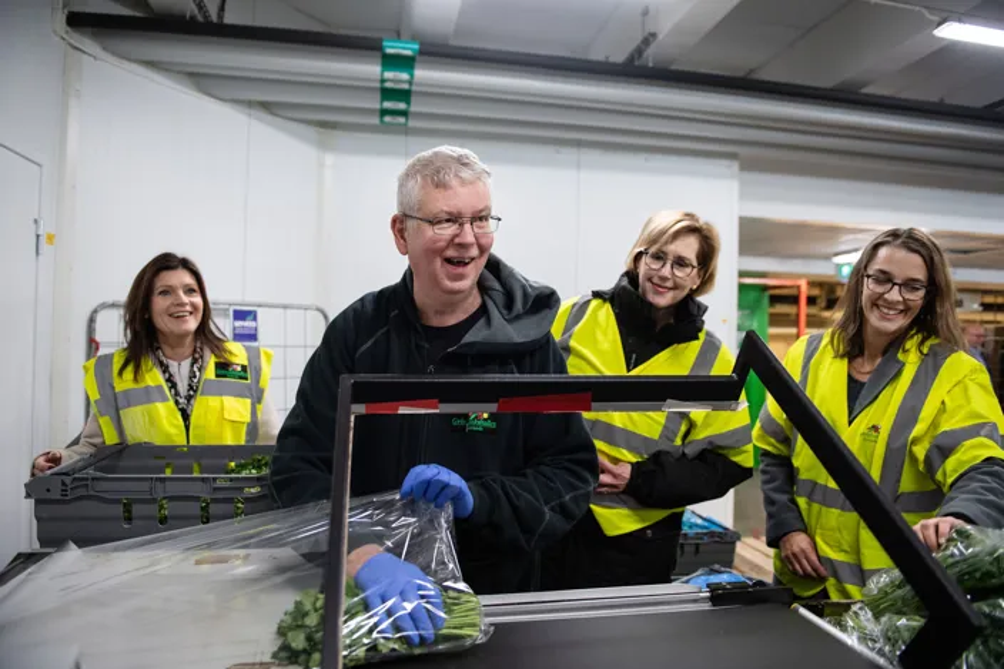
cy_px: 334
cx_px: 502
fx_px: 669
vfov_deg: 53.1
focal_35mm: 24
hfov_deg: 73.8
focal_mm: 24
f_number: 2.8
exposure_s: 1/400
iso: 1600
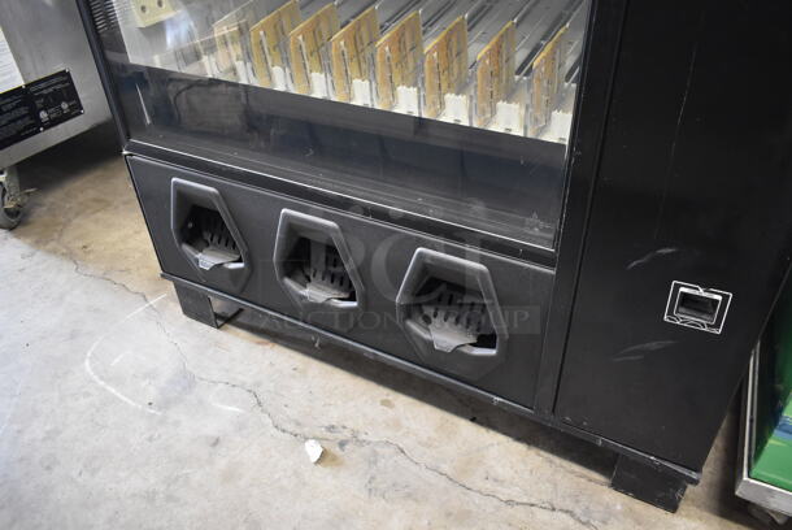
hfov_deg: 67.3
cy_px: 265
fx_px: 595
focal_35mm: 27
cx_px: 396
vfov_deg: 48.0
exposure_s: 1/30
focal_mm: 18
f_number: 3.5
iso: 2000
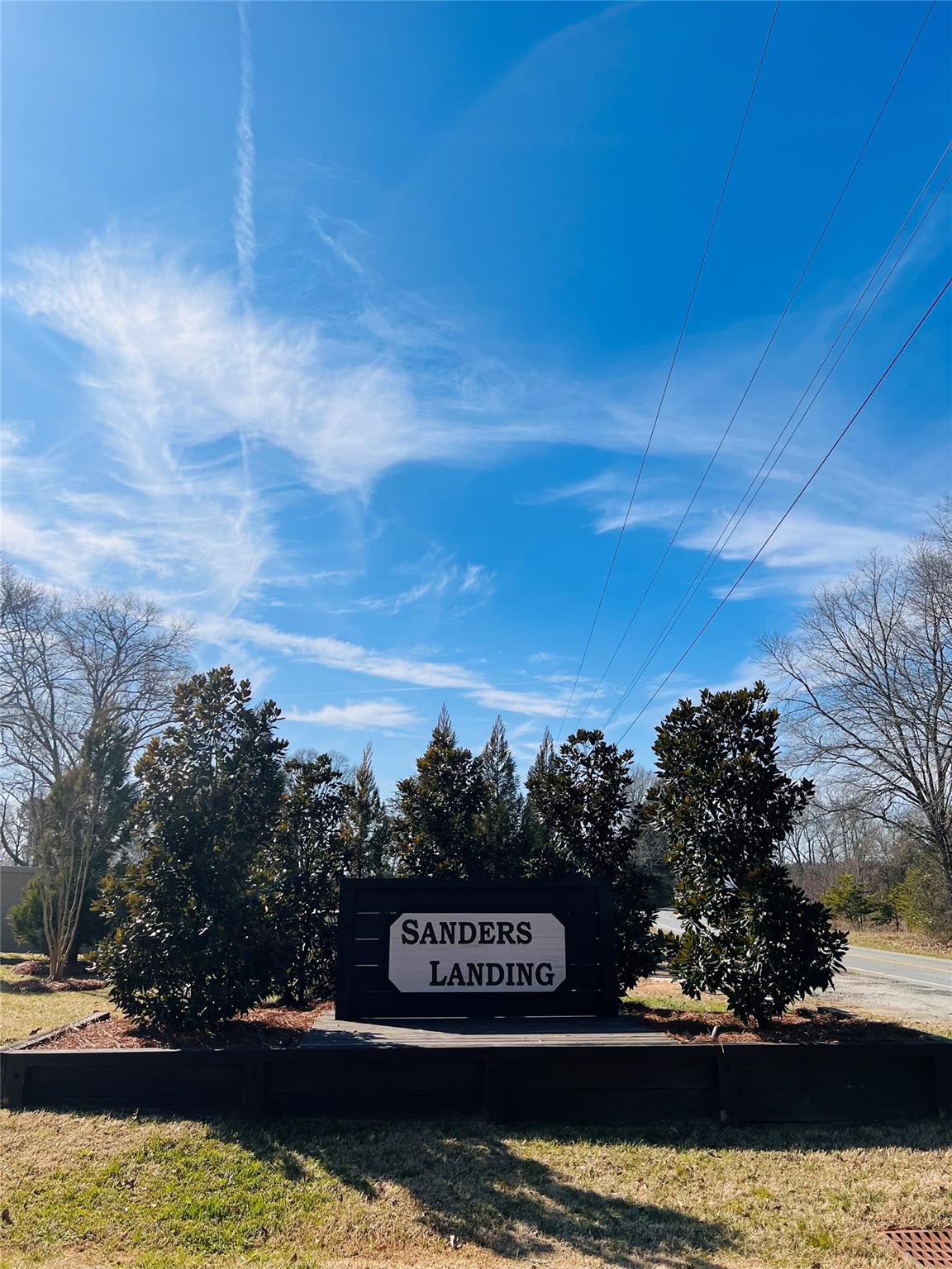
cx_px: 476
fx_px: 953
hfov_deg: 53.1
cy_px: 634
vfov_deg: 67.3
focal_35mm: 26
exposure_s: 1/8000
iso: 50
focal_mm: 5.7
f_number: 1.5
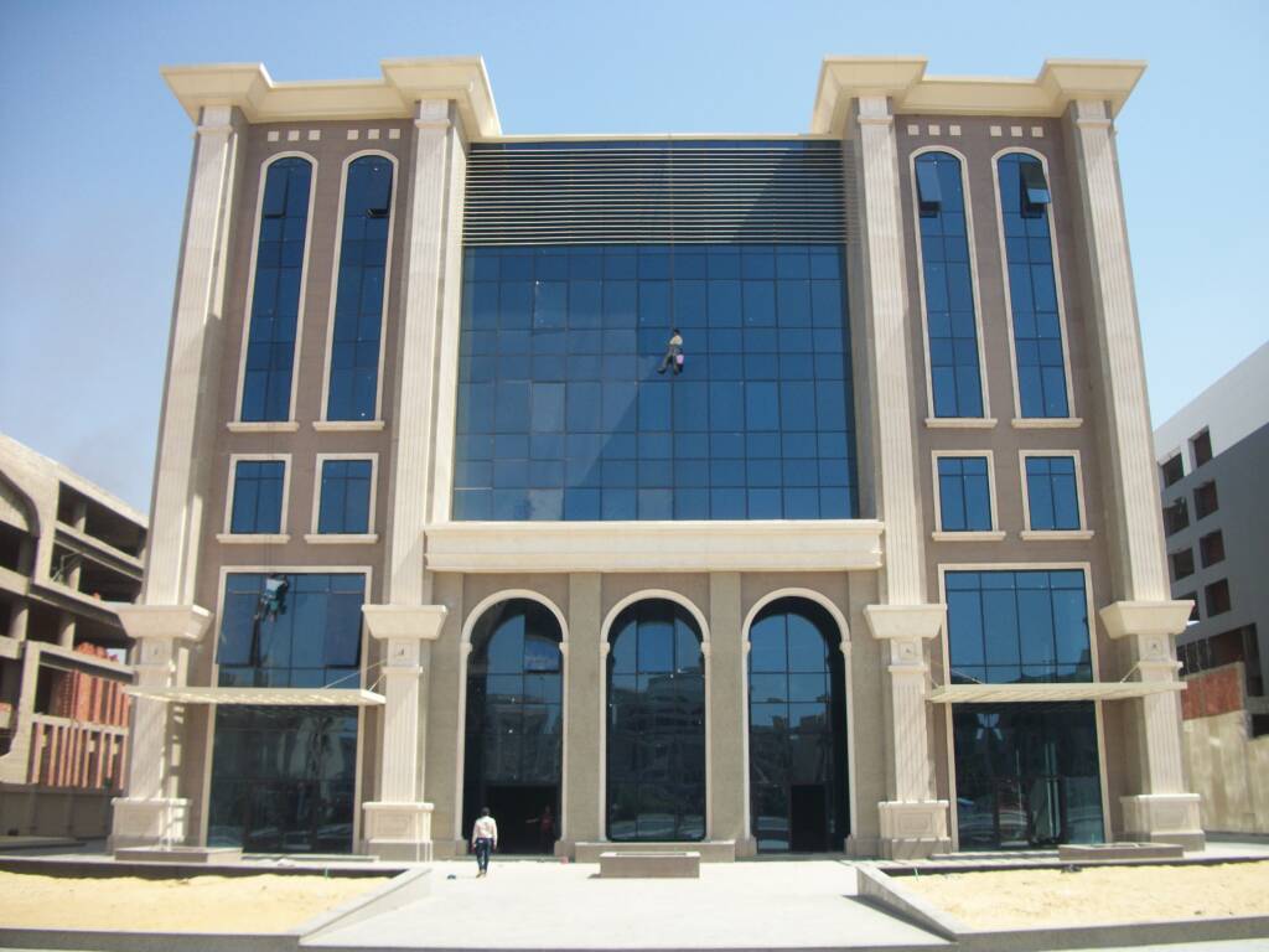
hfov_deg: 56.8
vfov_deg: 44.2
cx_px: 634
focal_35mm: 32
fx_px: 1173
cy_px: 476
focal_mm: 5.7
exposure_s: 1/100
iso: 80
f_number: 8.8
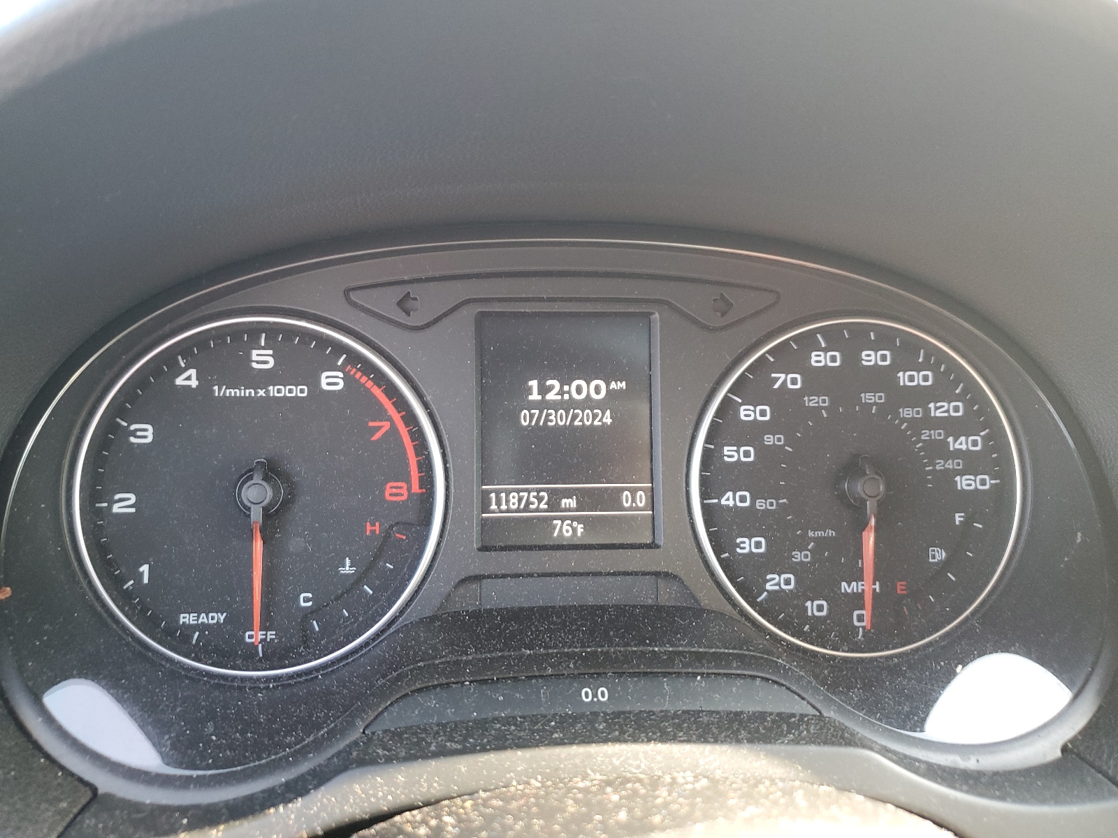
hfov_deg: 67.3
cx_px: 559
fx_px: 840
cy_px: 419
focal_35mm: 26
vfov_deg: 53.1
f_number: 1.5
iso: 95
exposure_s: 1/60.2
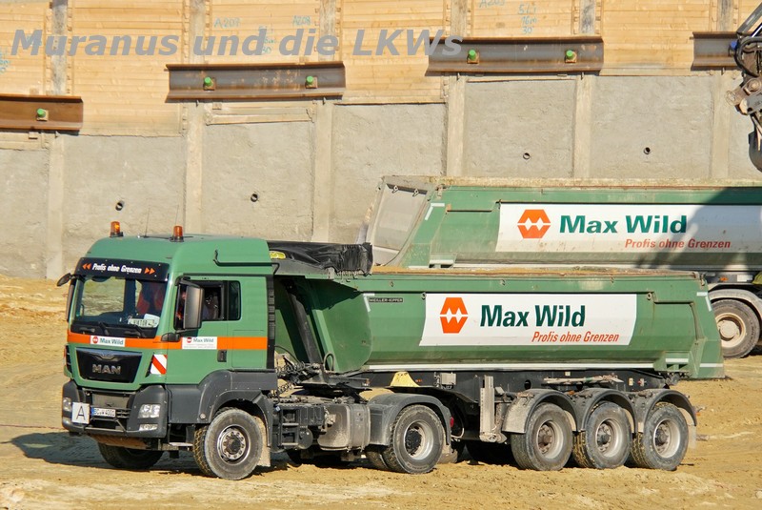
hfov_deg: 6.9
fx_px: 6356
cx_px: 381
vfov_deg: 4.6
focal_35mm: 300
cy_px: 255
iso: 500
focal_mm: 200
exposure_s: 1/2500
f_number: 6.3
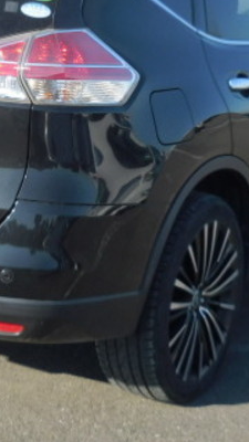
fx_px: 1150
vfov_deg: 21.6
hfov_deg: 12.3
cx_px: 77
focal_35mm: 98
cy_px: 123
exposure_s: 1/500
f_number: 4.2
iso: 125
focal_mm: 8.1
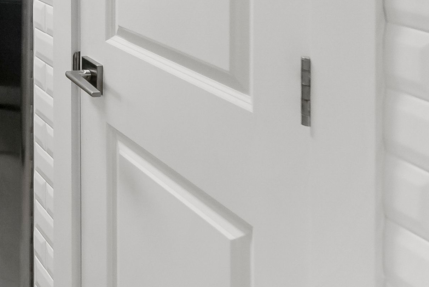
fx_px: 584
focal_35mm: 49
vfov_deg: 23.1
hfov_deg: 26.3
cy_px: -125
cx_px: -245
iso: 400
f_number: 8
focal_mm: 14
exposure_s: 1/40
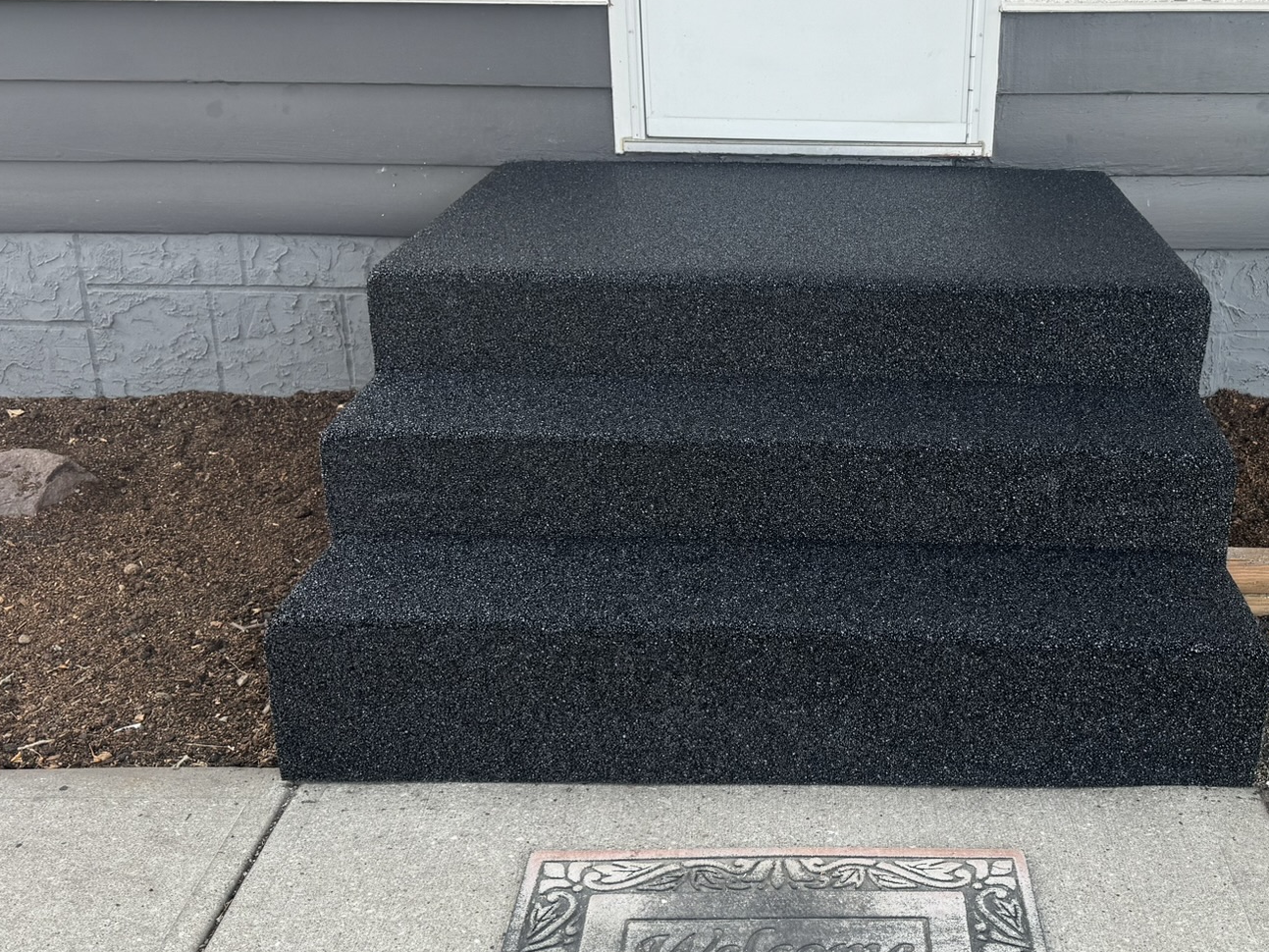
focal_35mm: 38
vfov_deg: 37.7
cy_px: 480
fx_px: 1393
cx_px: 824
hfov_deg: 48.3
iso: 80
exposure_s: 1/121
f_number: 1.78
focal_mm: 6.76
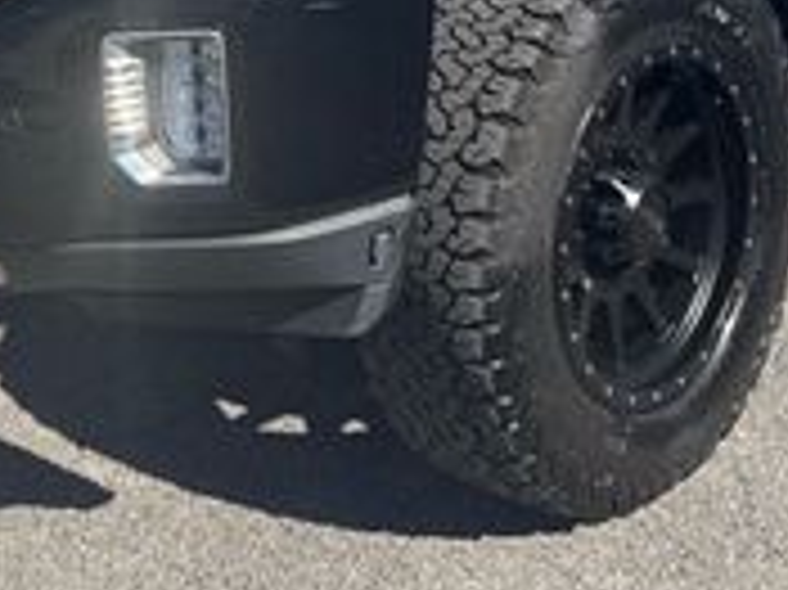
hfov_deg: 22.3
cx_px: 392
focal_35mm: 88
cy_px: -162
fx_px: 2002
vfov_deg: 16.0
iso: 80
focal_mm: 6.76
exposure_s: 1/2415
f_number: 1.78
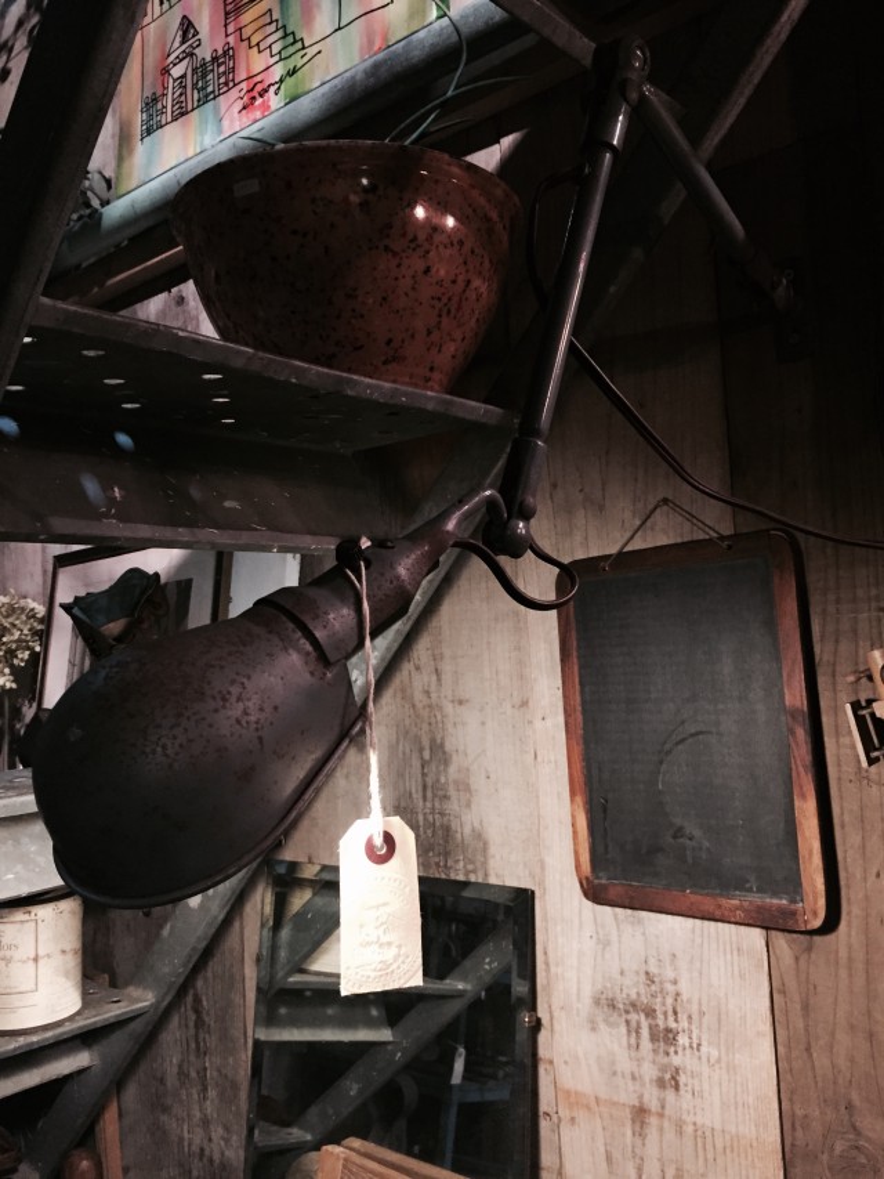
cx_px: 442
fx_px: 987
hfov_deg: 48.2
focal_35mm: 29
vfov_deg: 61.7
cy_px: 590
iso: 250
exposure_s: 1/17
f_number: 2.2
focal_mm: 4.15
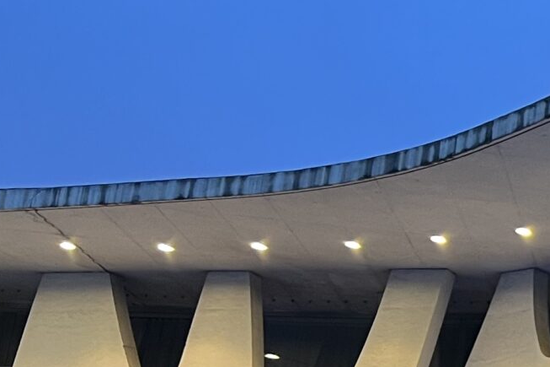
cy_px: 418
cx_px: 1065
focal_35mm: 106
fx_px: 1619
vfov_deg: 12.7
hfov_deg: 15.7
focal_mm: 5.7
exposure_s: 1/50
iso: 250
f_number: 1.5
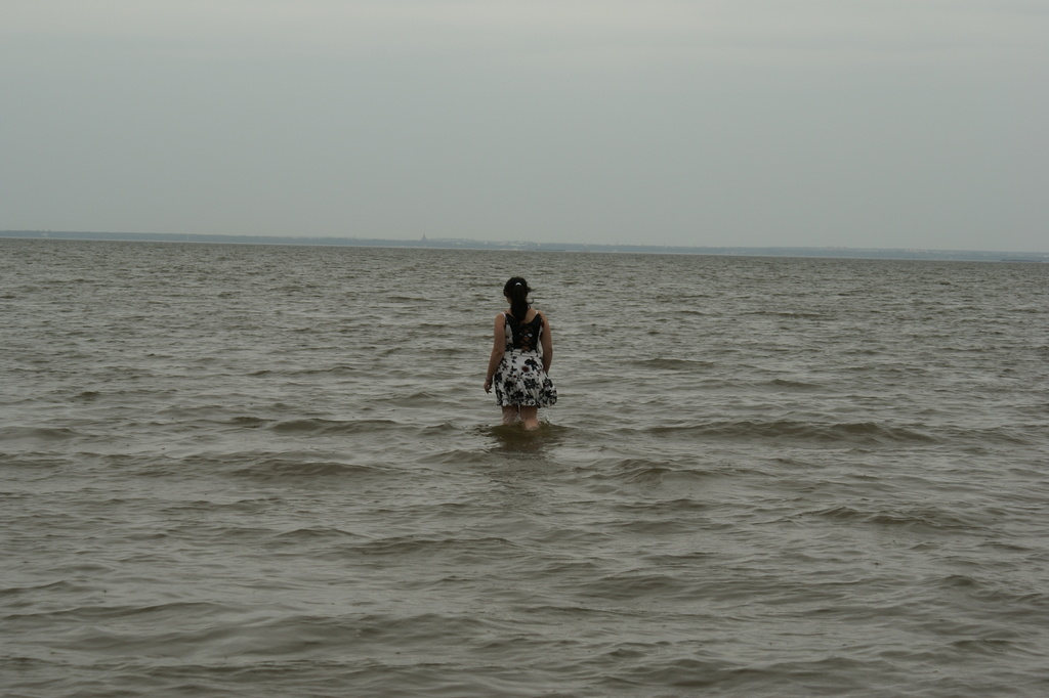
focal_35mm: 105
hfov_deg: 19.5
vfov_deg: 13.0
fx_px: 3058
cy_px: 349
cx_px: 524
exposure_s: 1/160
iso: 100
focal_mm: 70
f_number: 11
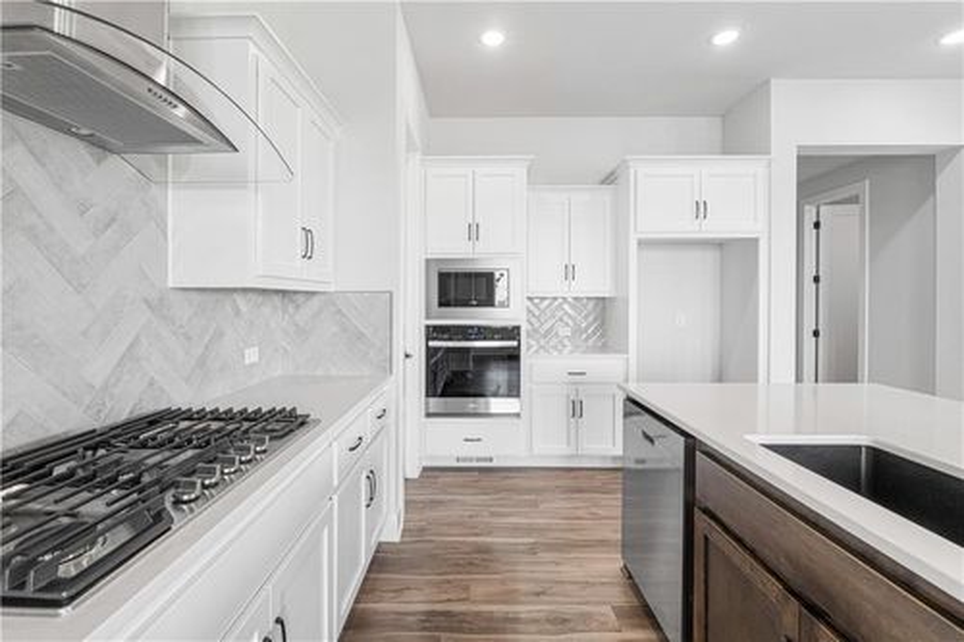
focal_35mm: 15
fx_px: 402
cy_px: 321
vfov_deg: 77.3
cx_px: 482
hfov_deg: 100.4
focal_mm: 10
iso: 400
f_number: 8
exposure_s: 1/125
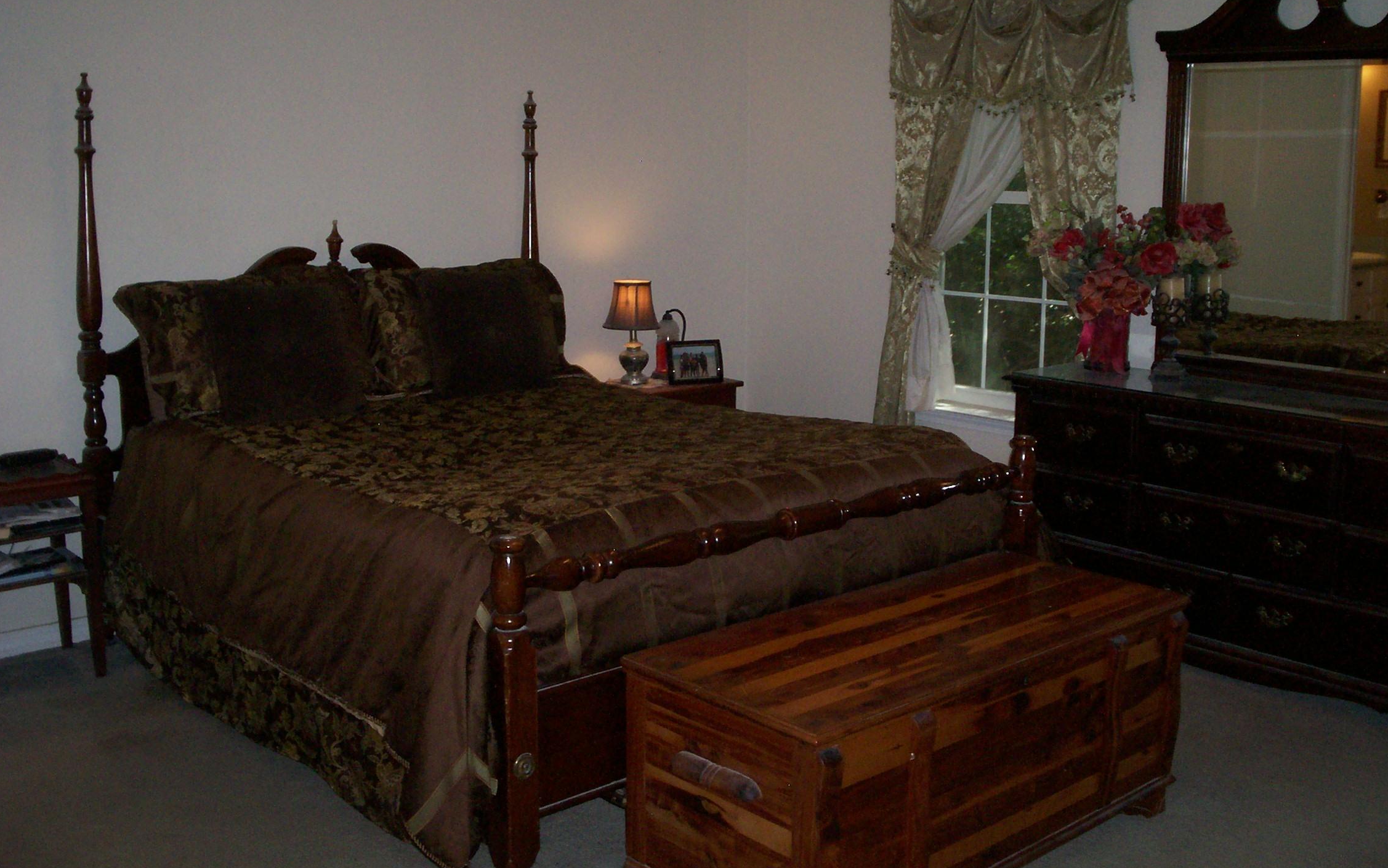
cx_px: 708
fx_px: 1475
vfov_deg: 32.7
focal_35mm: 39
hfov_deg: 50.4
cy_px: 388
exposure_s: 1/64
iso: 140
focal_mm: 5.9
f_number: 4.5
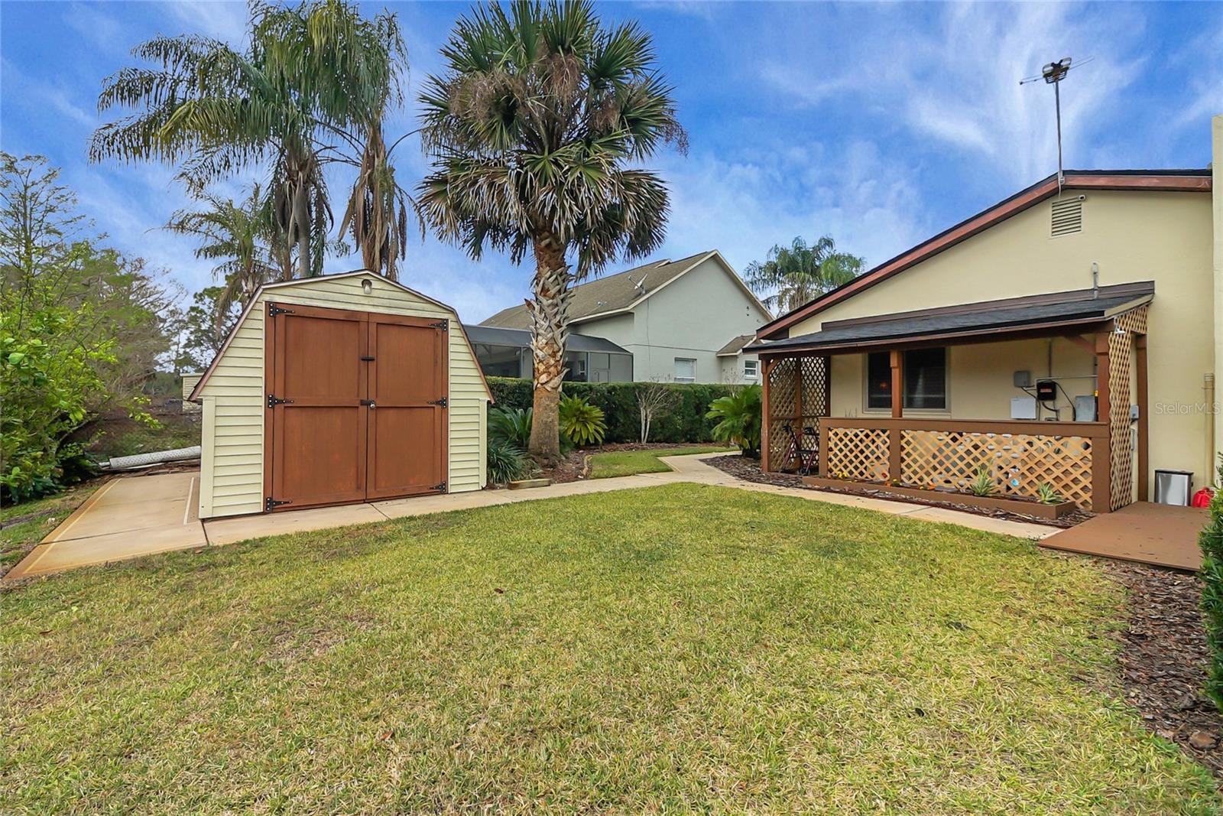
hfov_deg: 100.4
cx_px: 612
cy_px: 408
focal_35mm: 15
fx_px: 510
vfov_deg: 77.3
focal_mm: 10
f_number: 7.1
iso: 160
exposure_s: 1/640
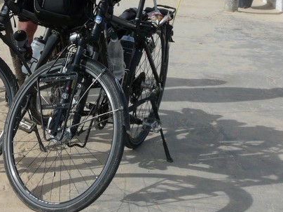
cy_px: 15
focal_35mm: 97
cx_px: 18
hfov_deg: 19.8
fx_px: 793
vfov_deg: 15.1
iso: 100
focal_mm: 8.1
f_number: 7.1
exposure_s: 1/500
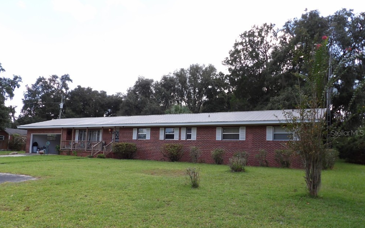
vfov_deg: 47.4
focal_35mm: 26
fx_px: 259
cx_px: 179
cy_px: 133
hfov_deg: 70.4
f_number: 3.2
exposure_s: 1/301
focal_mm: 4.3
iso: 100
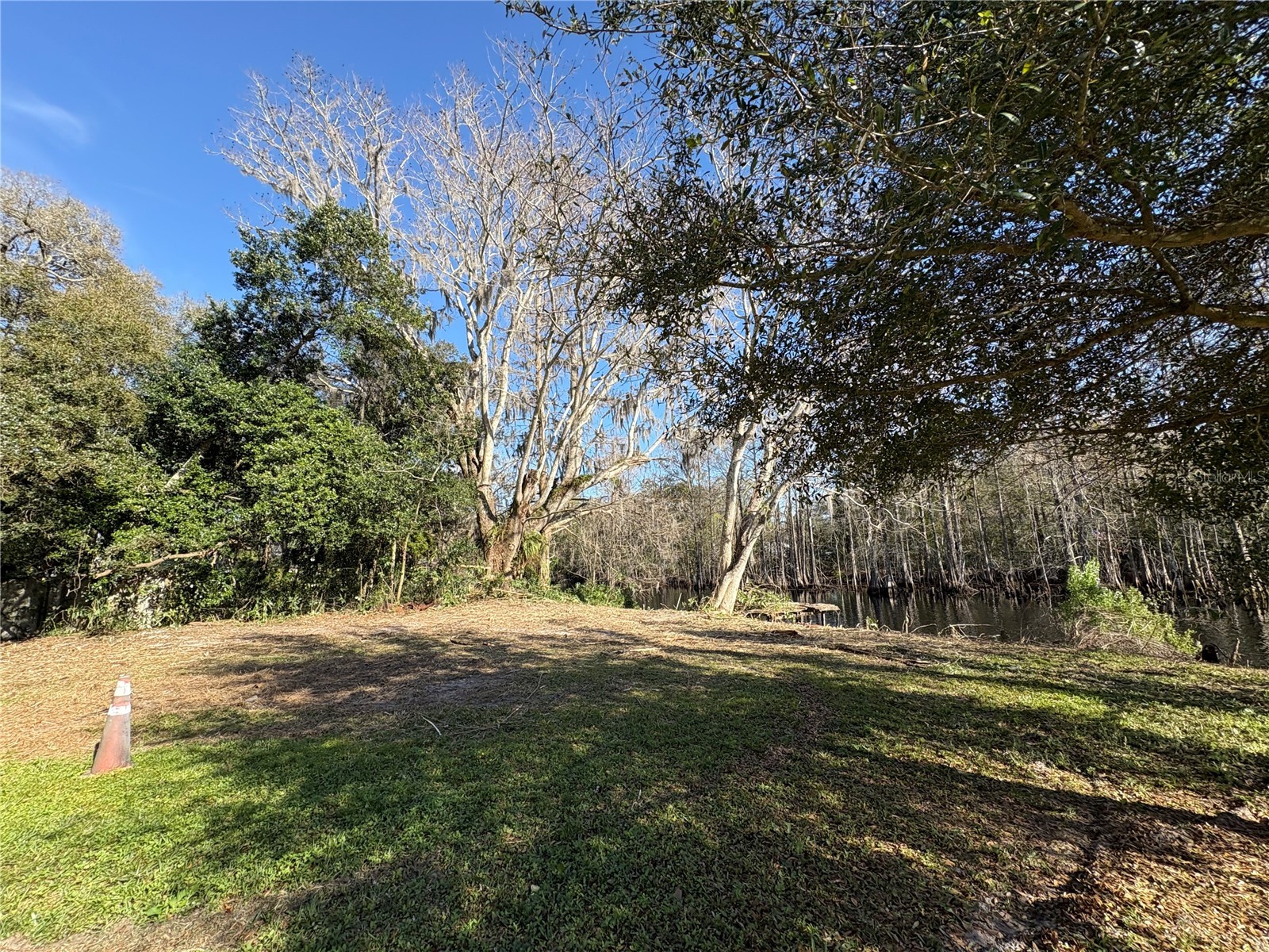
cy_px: 476
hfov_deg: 102.1
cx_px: 634
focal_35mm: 14
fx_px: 513
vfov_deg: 85.7
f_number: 2.2
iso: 40
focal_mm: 2.22
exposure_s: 1/821
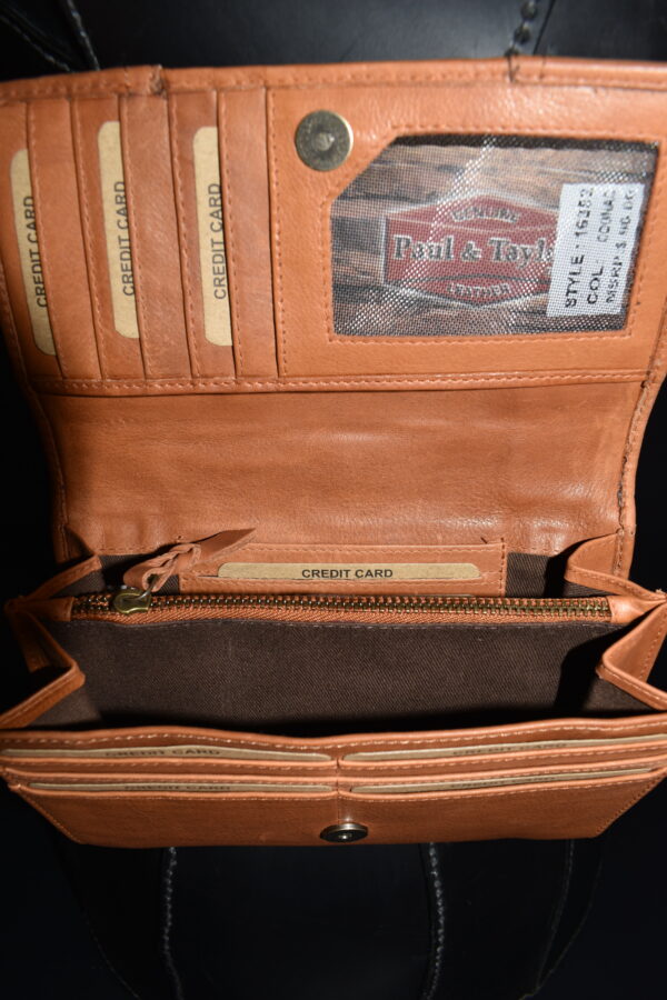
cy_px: 500
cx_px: 334
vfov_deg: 67.4
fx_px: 750
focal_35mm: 27
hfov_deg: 47.9
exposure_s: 1/60
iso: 100
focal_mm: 18
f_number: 8
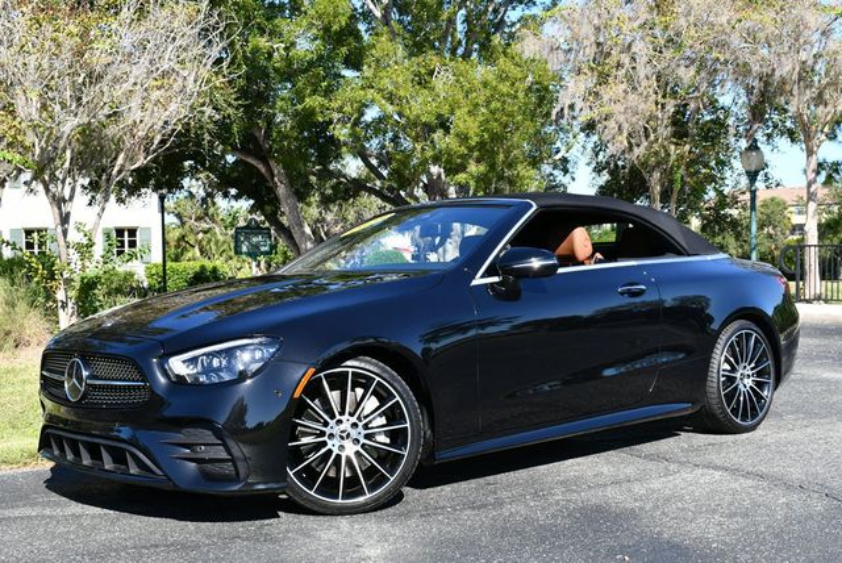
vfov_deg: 27.0
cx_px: 421
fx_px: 1170
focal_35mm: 50
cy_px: 282
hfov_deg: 39.6
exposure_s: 1/250
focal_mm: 25
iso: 160
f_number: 8
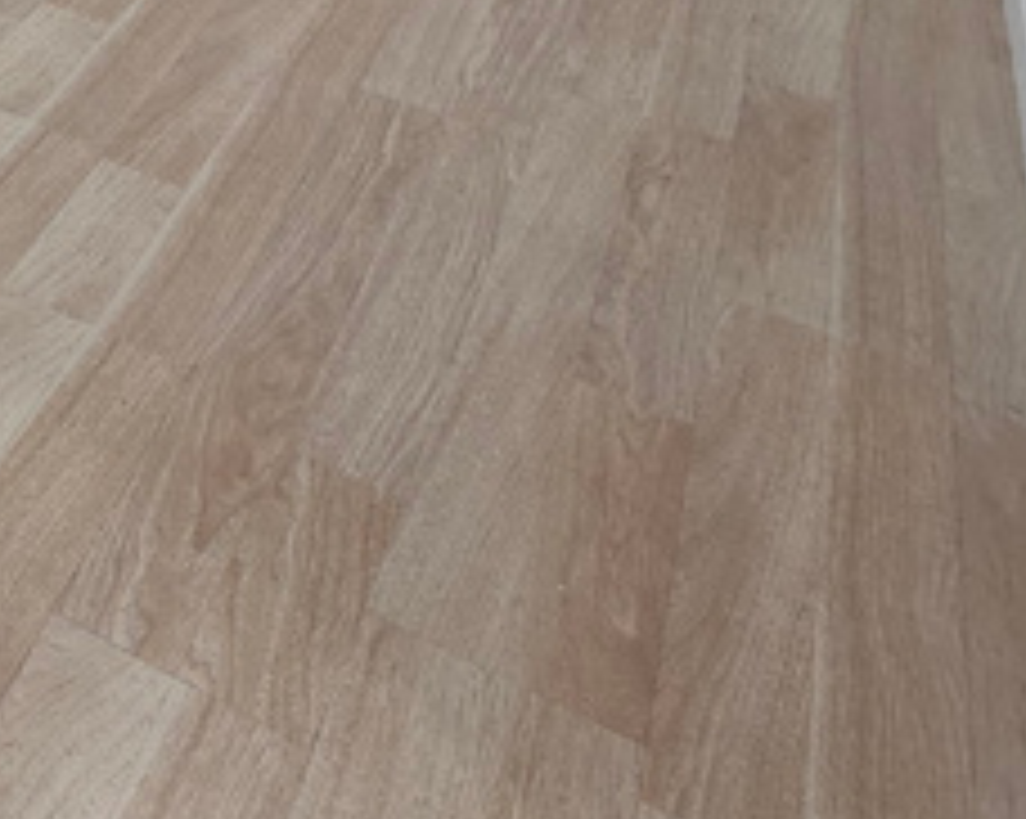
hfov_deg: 23.5
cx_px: -648
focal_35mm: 57
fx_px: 1729
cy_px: -567
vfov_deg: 20.6
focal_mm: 2.2
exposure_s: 1/120
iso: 160
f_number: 1.9
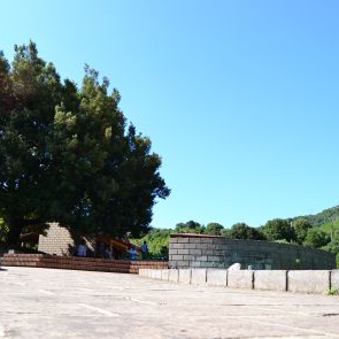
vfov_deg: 47.2
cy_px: 168
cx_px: 123
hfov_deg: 46.7
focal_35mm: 35
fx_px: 388
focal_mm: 18
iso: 400
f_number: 10
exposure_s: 1/250
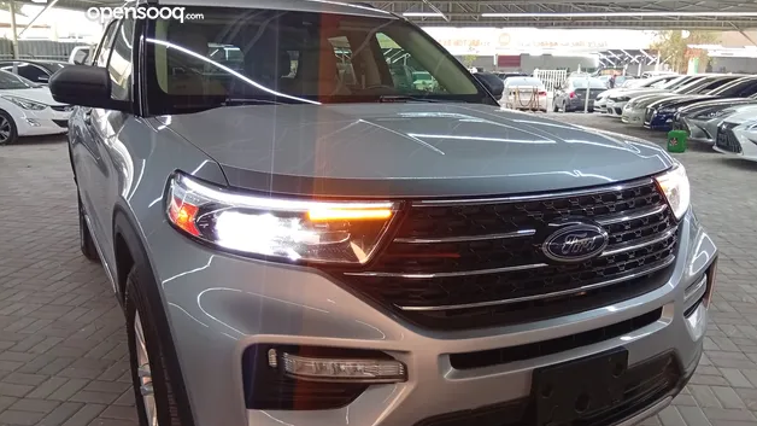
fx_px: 602
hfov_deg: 64.3
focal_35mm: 30
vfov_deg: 38.9
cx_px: 385
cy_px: 224
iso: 207
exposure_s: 1/50
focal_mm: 3.84
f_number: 1.8
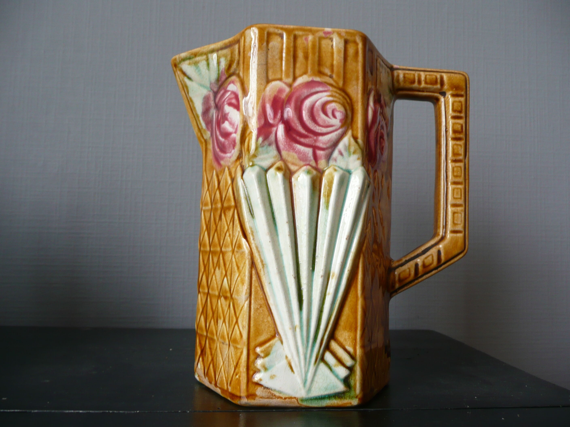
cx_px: 285
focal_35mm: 28
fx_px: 461
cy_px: 214
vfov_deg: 49.7
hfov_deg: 63.4
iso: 100
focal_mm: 4.6
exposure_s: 1/30
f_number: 3.3
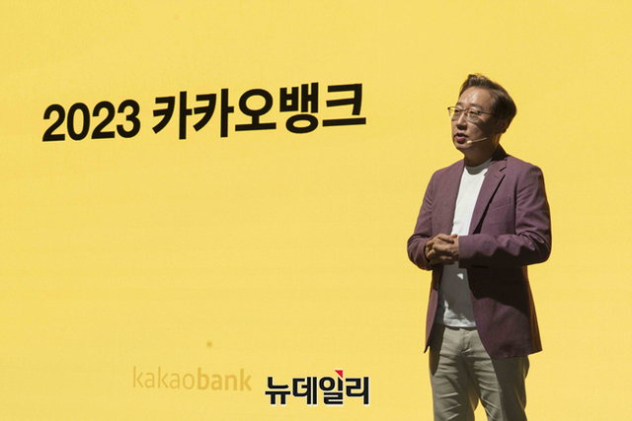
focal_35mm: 72
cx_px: 316
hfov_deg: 28.1
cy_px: 210
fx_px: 1264
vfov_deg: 18.9
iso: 800
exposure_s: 1/100
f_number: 9
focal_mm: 72
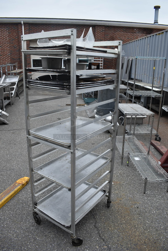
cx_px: 84
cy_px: 126
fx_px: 189
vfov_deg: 67.3
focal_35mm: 27
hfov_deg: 48.0
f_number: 5.6
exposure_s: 1/125
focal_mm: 18
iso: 220
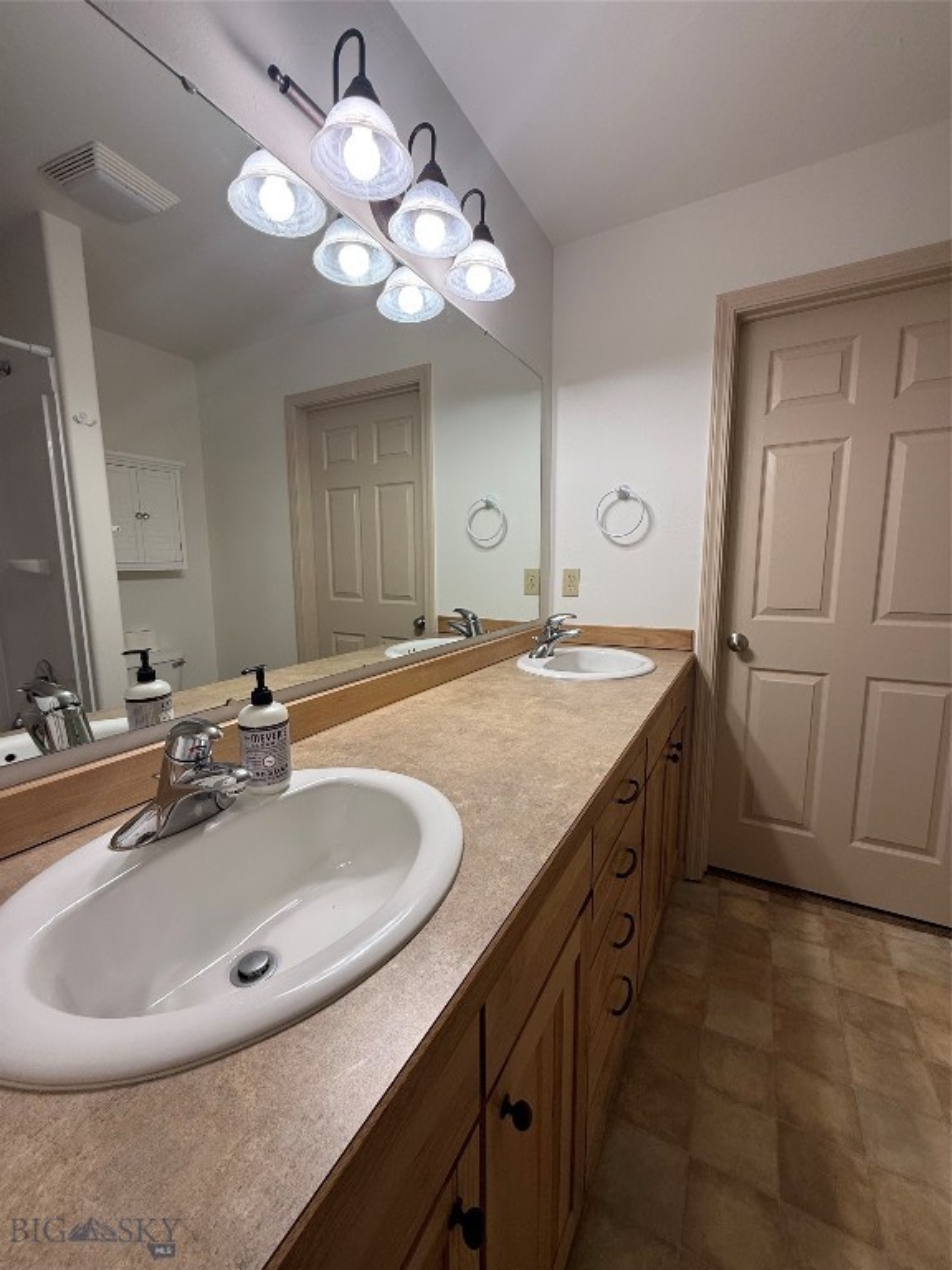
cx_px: 476
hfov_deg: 85.7
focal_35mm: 14
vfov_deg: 102.1
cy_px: 635
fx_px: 513
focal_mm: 2.22
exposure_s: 1/99
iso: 100
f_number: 2.2
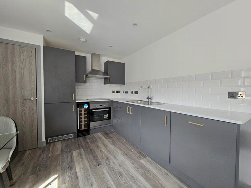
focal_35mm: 13
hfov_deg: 106.2
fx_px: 94
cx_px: 126
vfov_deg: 89.9
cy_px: 94
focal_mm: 2.2
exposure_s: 1/359
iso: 250
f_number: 2.2
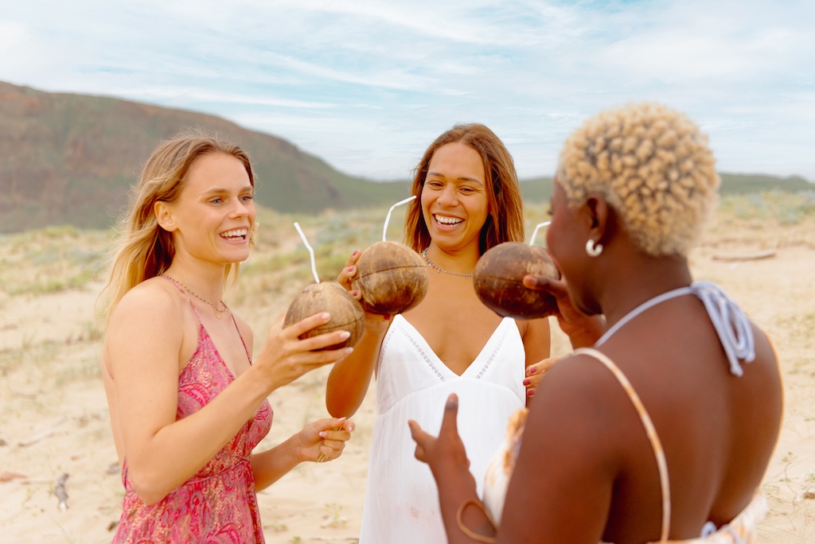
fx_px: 906
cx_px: 408
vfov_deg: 33.4
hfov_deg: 48.4
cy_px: 272
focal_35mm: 40
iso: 800
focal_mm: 40
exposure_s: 1/640
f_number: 2.8
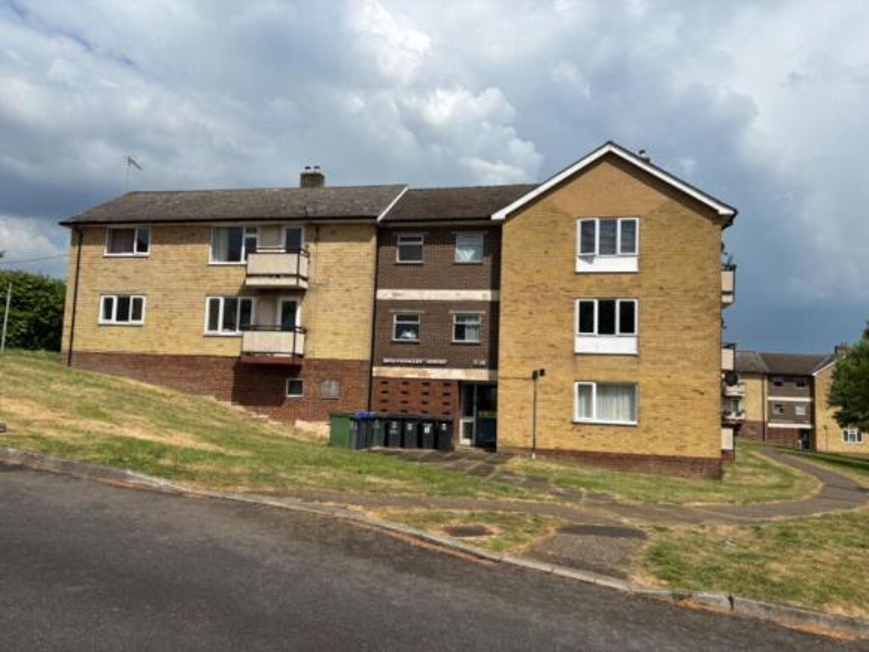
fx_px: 653
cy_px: 326
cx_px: 434
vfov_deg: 53.0
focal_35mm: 26
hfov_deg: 67.3
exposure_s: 1/5952
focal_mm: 5.96
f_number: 1.6
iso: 50
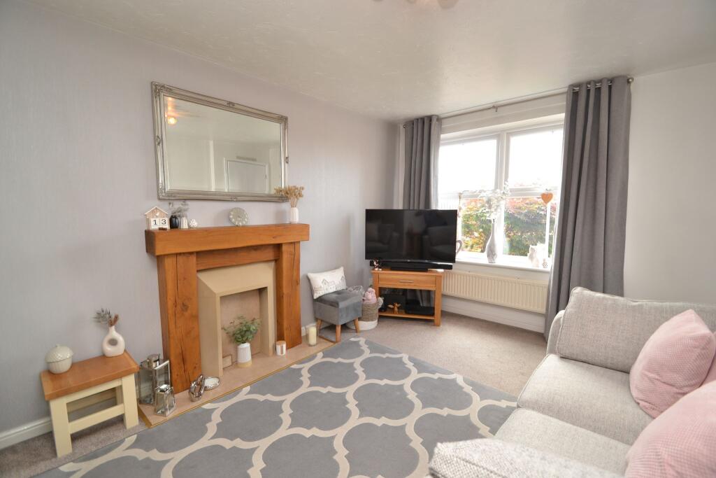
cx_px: 358
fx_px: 298
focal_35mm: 15
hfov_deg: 100.4
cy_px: 239
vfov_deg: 77.3
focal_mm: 10
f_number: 4
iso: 400
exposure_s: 1/60
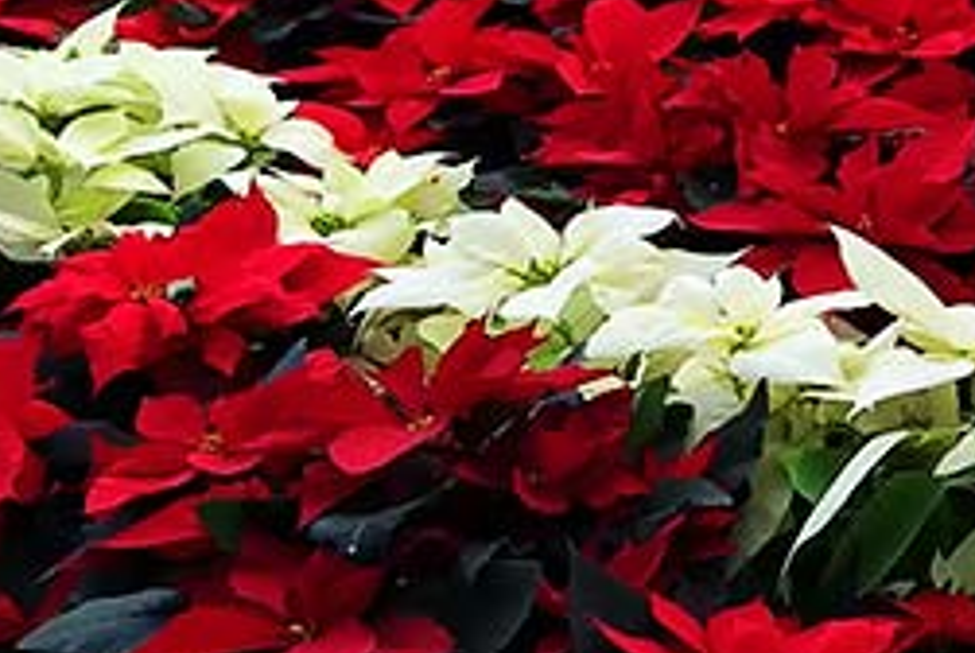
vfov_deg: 9.5
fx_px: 3904
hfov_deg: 12.3
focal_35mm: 144
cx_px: 2043
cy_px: -58
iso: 32
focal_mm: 4.15
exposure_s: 1/173
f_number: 2.2
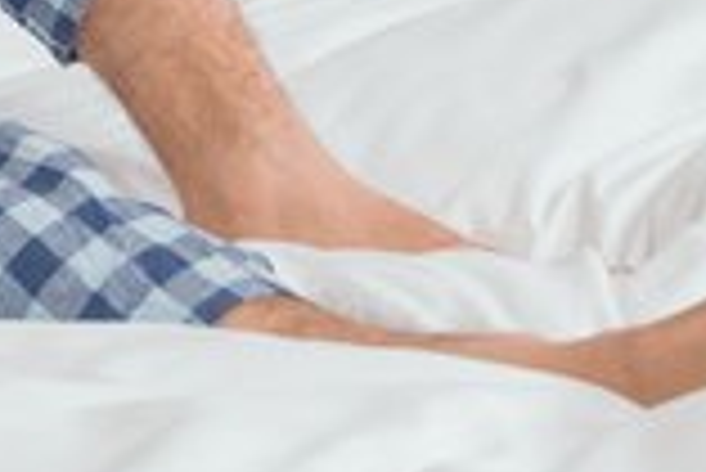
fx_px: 3592
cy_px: -456
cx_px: -117
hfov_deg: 11.0
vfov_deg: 7.3
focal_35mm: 183
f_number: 5.6
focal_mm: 36
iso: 100
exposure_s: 1/160
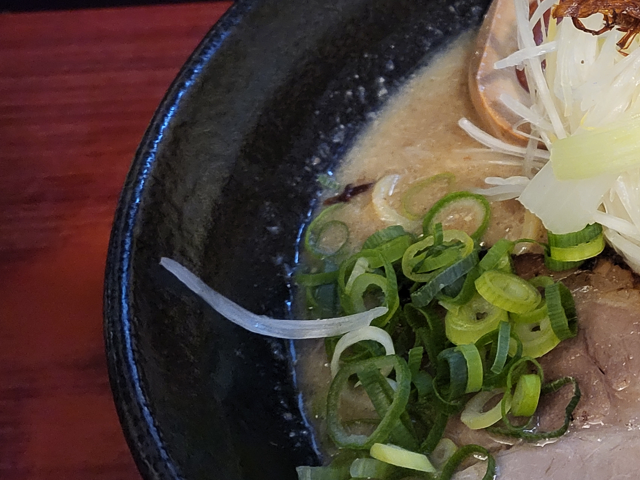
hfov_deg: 25.6
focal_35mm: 65
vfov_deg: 22.2
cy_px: 85
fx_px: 1202
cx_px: 834
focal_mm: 5.23
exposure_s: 1/33
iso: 640
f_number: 1.8
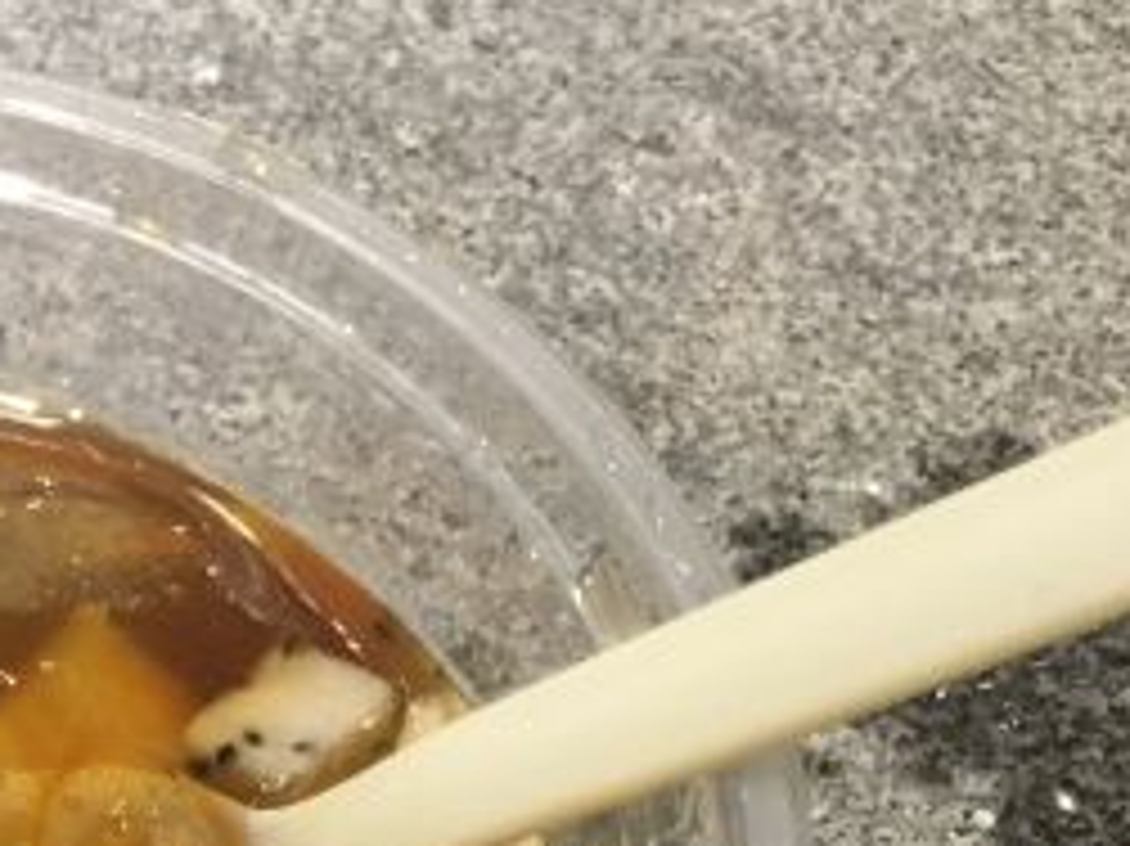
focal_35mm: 81
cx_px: -198
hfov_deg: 22.4
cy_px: 871
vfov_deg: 17.7
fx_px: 2643
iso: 160
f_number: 2.2
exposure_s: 1/17
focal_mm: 4.15
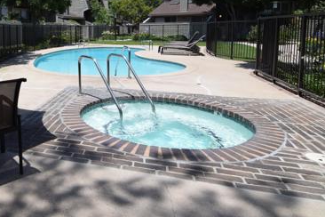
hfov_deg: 57.4
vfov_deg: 43.5
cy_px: 51
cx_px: 50
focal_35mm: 29
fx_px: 261
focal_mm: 11
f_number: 9
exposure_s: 1/320
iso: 200
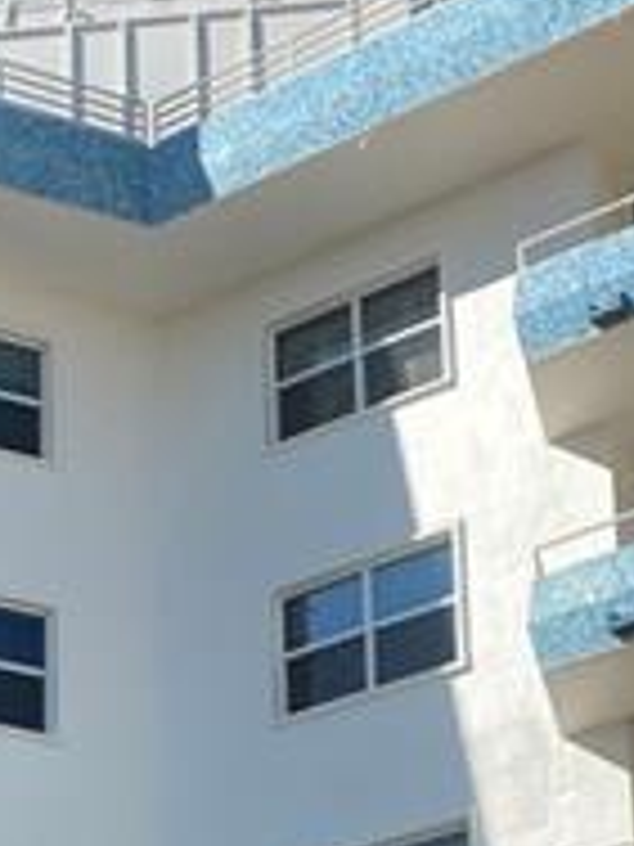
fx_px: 2589
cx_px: 45
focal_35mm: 106
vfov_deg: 16.7
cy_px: 1300
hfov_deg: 13.8
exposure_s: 1/2817
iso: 32
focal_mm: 4.25
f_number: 1.8
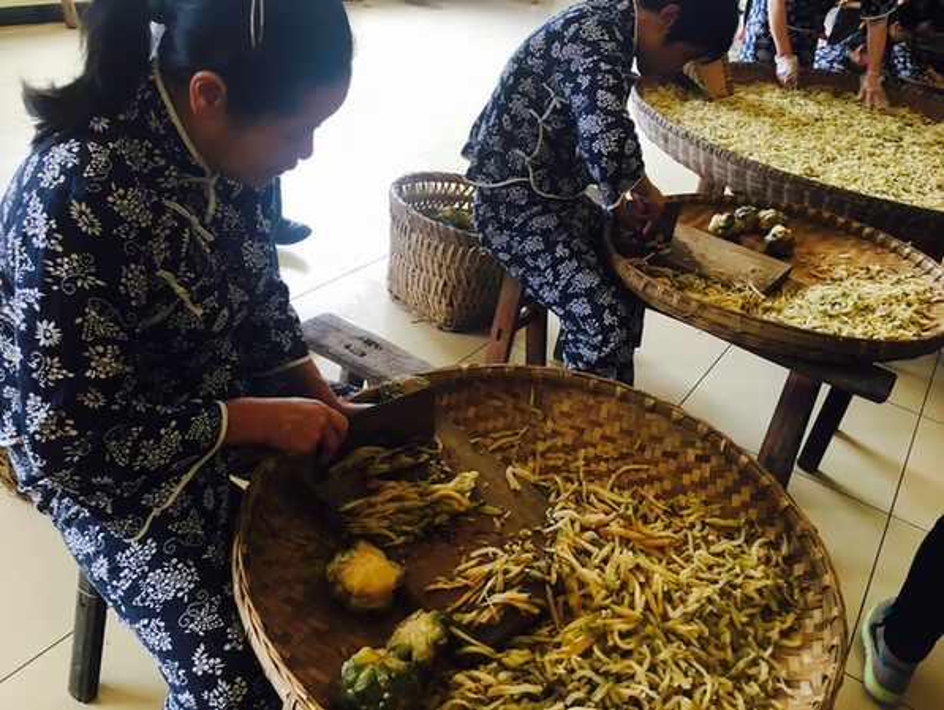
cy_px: 355
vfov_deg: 48.3
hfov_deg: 61.6
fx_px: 792
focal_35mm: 29
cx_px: 472
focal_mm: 4.15
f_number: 2.2
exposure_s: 1/33
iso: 32
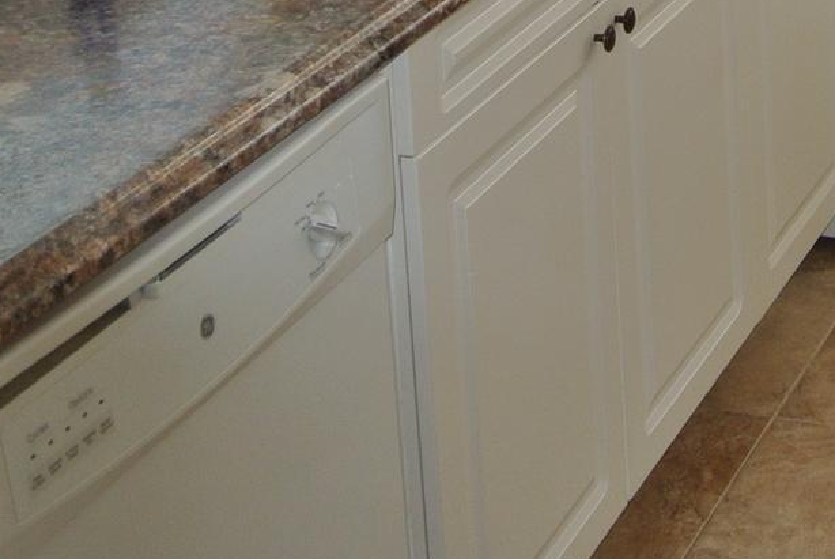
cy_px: -307
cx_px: 903
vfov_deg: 14.1
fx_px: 2090
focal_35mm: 90
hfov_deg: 21.5
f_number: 3.5
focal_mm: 10
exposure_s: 1/60
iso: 140
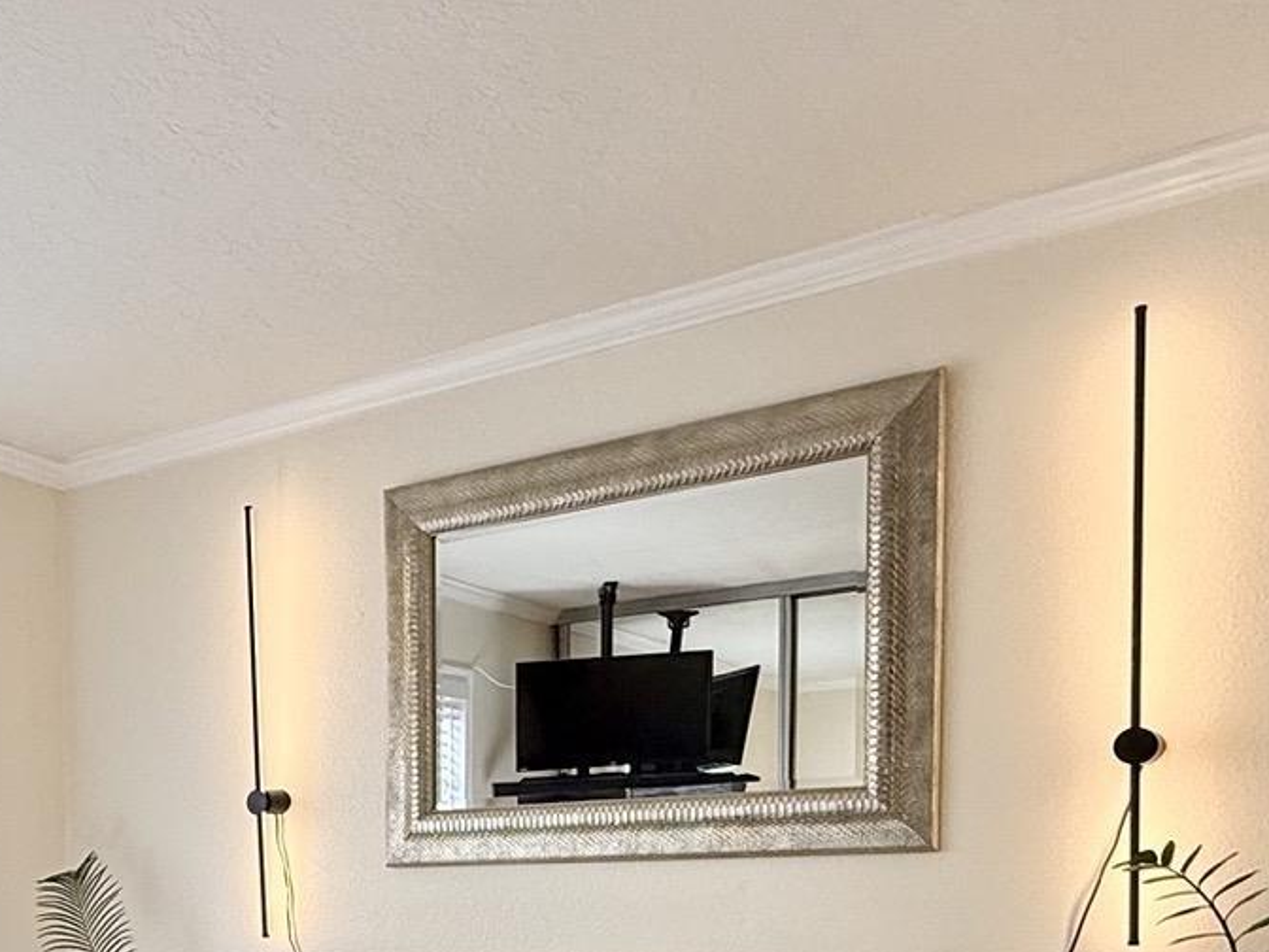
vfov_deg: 32.5
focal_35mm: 40
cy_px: 995
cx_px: 213
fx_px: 1466
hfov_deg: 44.0
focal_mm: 2.22
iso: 64
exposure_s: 1/245
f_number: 2.2
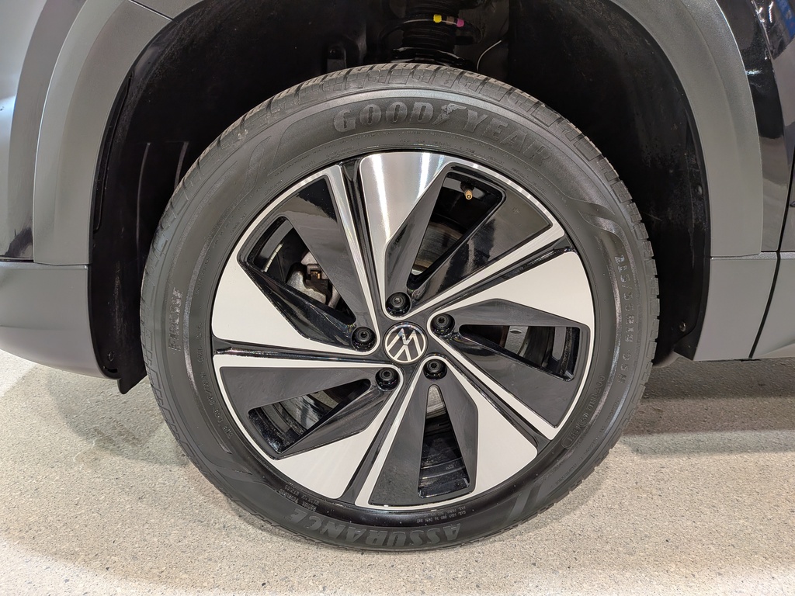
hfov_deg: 71.6
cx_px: 398
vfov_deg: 56.8
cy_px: 298
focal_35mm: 24
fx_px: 551
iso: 33
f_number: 1.7
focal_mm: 4.53
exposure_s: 1/24
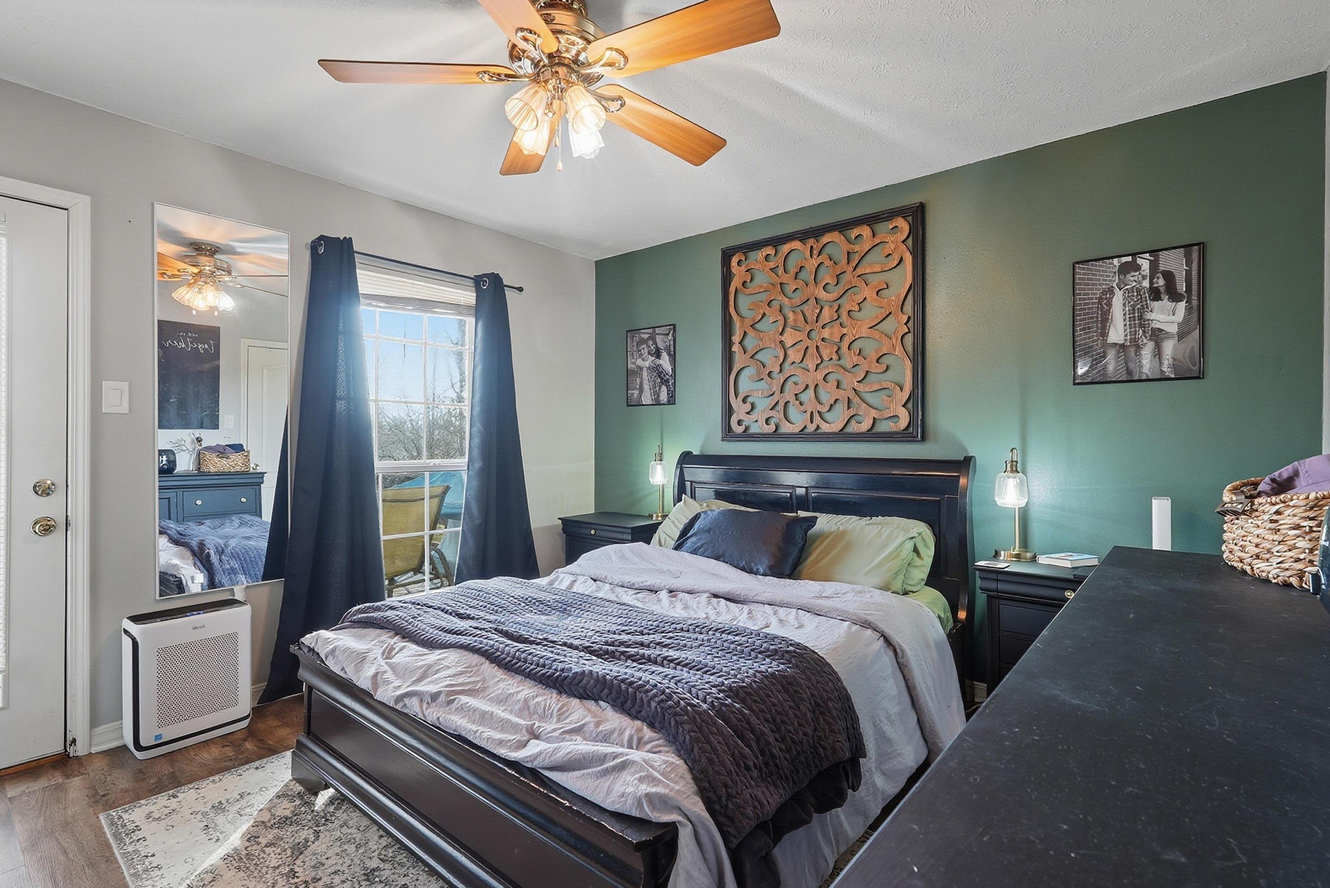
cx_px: 649
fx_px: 628
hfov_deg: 93.2
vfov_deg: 70.5
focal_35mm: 17
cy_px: 441
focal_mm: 16
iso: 250
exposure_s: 1/30
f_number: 9
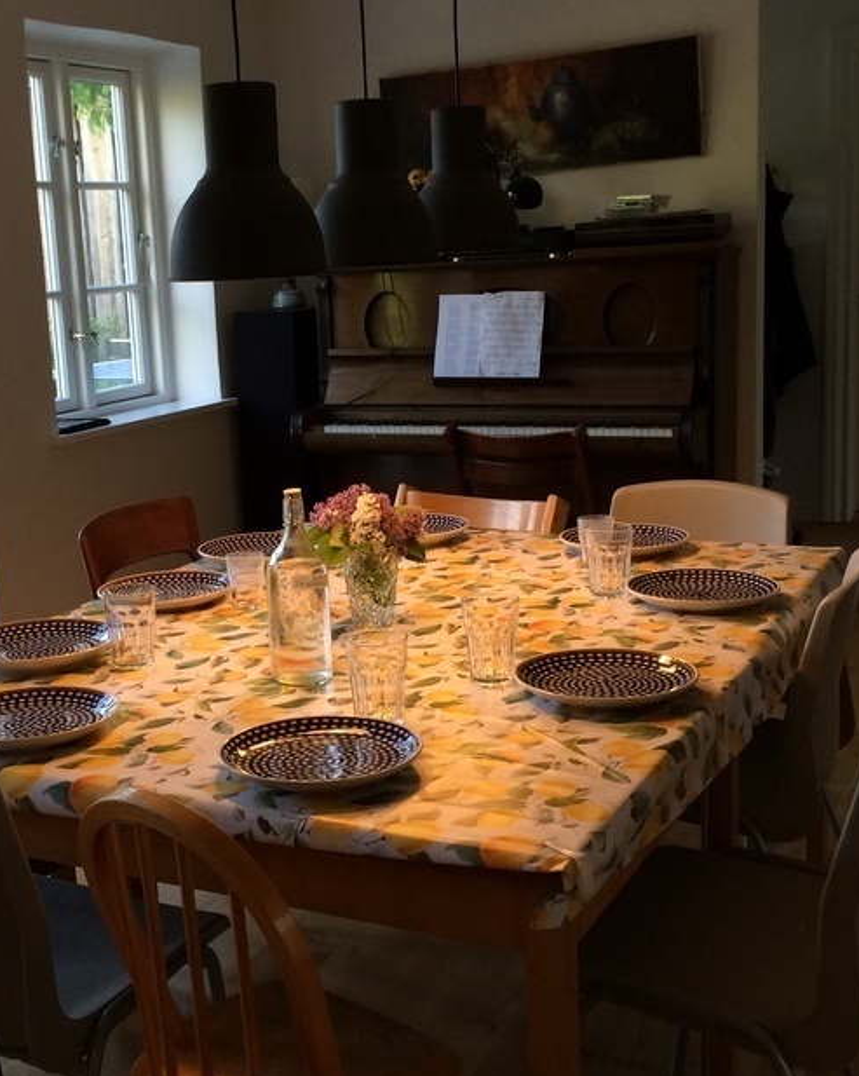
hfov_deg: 31.9
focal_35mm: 47
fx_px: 1495
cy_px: 527
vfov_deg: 39.6
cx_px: 324
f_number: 2.2
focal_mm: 4.15
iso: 40
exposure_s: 1/33
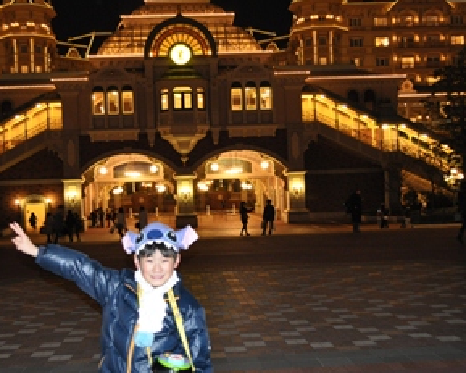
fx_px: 662
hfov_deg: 38.8
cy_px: 181
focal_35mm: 48
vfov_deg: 31.4
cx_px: 211
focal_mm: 22
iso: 800
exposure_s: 1/8
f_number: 4
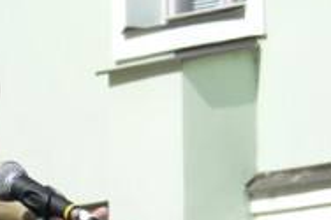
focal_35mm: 757
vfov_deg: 1.8
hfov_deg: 2.7
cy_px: 254
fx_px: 6954
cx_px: -11
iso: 80
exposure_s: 1/400
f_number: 7.1
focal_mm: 45.4
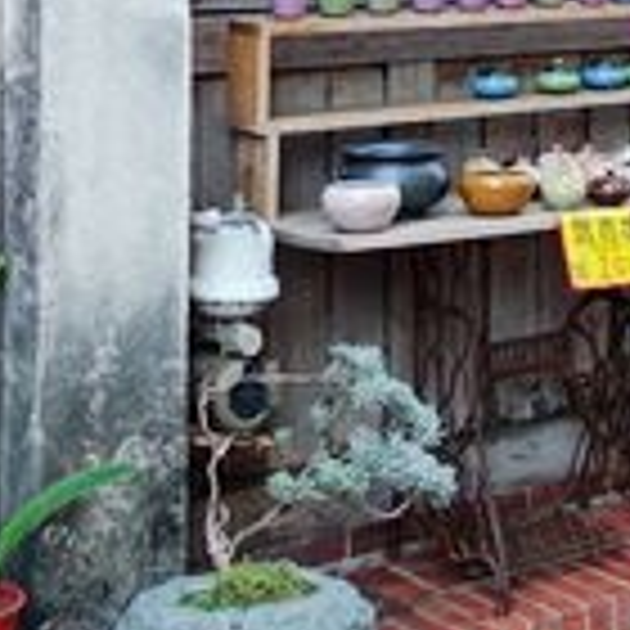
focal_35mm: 95
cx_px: 513
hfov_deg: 18.1
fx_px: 1956
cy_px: -268
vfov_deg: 16.9
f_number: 2
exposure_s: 1/30
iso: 125
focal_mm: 8.8
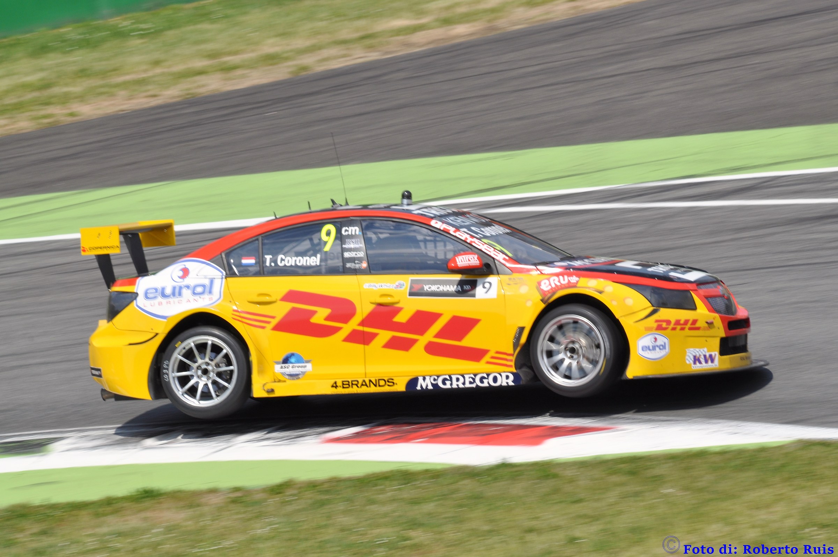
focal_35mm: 405
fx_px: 9416
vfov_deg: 3.4
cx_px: 419
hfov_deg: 5.1
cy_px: 278
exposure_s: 1/200
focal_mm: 270
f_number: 14
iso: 200
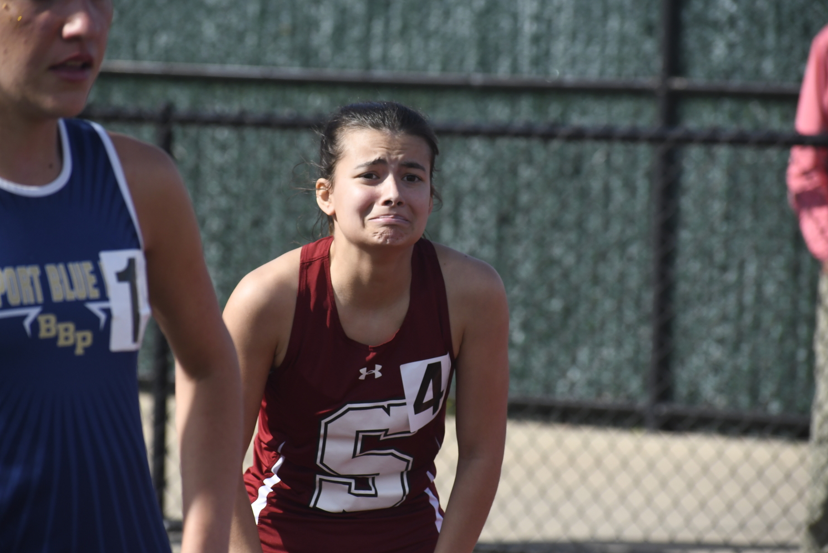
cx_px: 414
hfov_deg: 9.1
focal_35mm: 226
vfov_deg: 6.1
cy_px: 276
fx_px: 5199
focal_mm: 150
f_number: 6.3
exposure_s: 1/2500
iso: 640
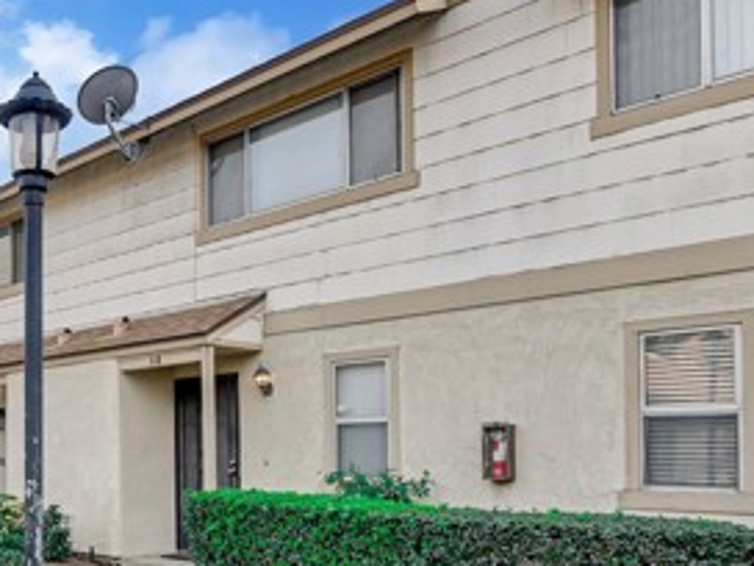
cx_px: 50
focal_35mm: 34
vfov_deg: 40.3
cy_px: 440
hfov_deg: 47.4
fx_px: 741
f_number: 9
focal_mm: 10
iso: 400
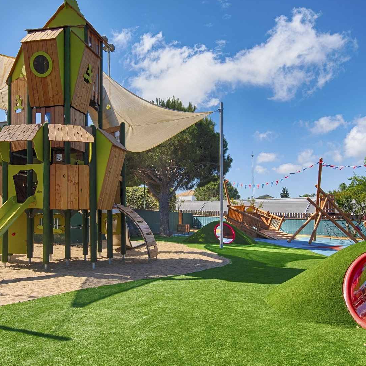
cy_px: 165
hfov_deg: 47.2
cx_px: 174
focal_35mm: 35
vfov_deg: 47.2
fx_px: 419
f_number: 8
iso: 200
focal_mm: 18
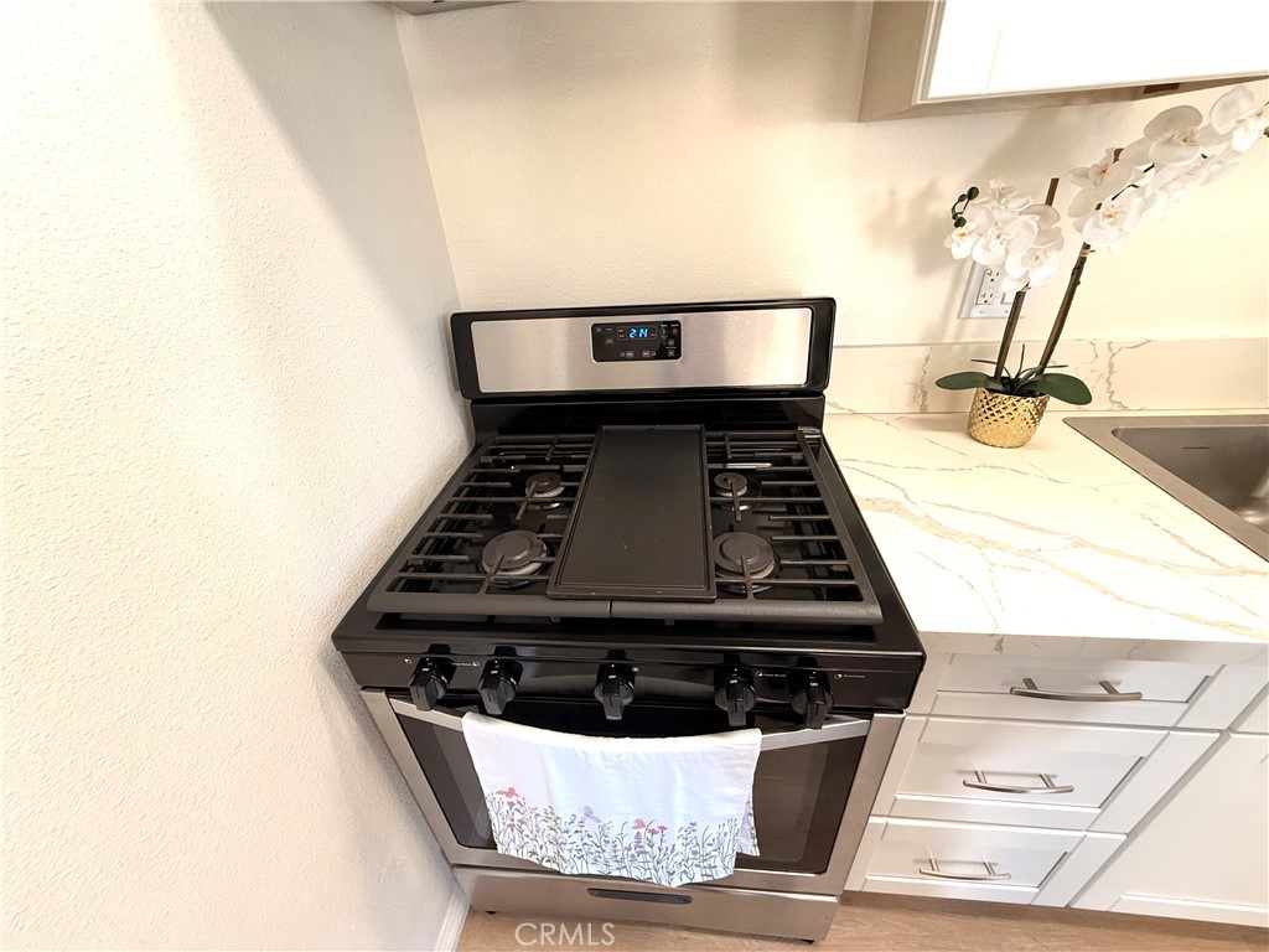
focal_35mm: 14
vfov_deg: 85.7
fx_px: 513
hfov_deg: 102.1
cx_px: 634
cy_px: 476
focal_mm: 2.22
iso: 250
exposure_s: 1/120
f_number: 2.2
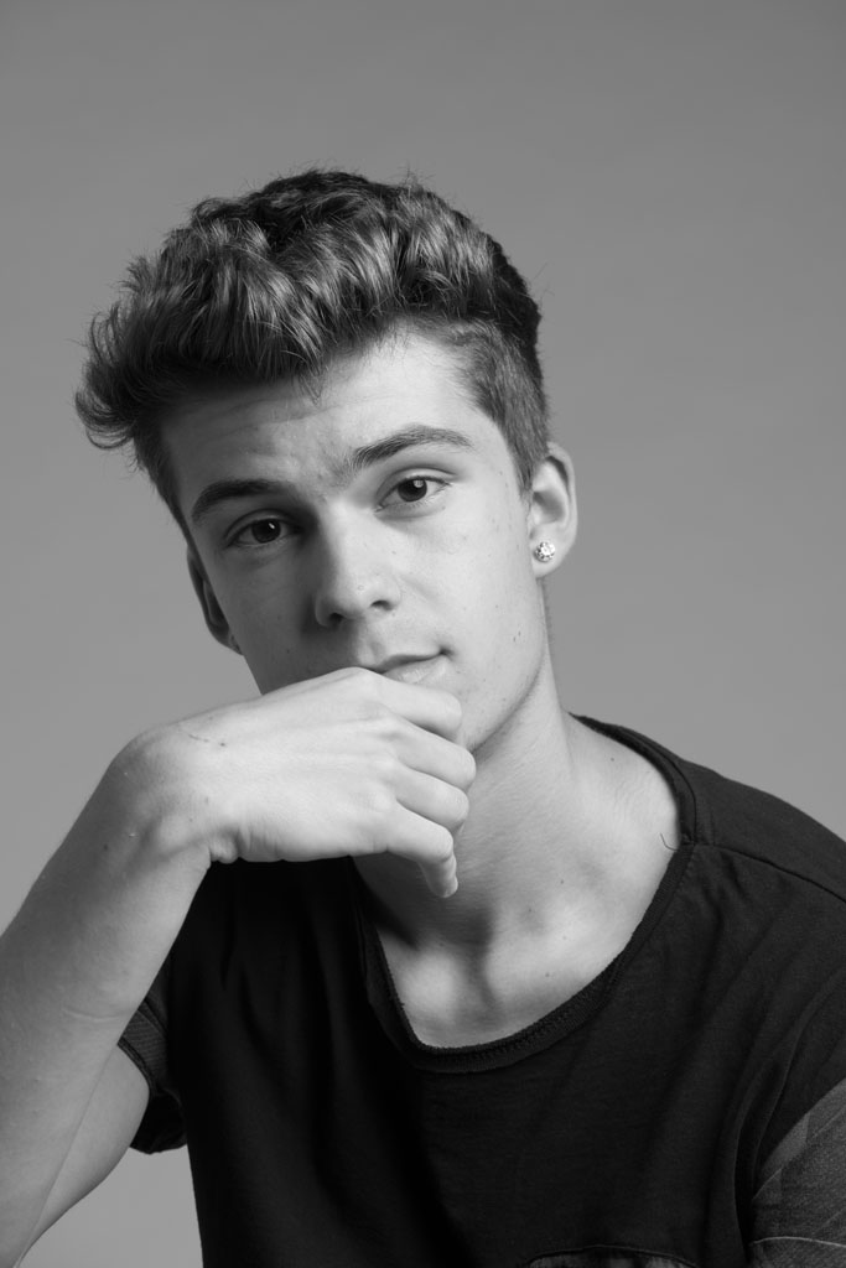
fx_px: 3700
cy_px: 634
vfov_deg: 19.5
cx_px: 423
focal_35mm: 105
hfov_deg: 13.0
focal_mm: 105
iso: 100
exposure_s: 1/160
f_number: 9
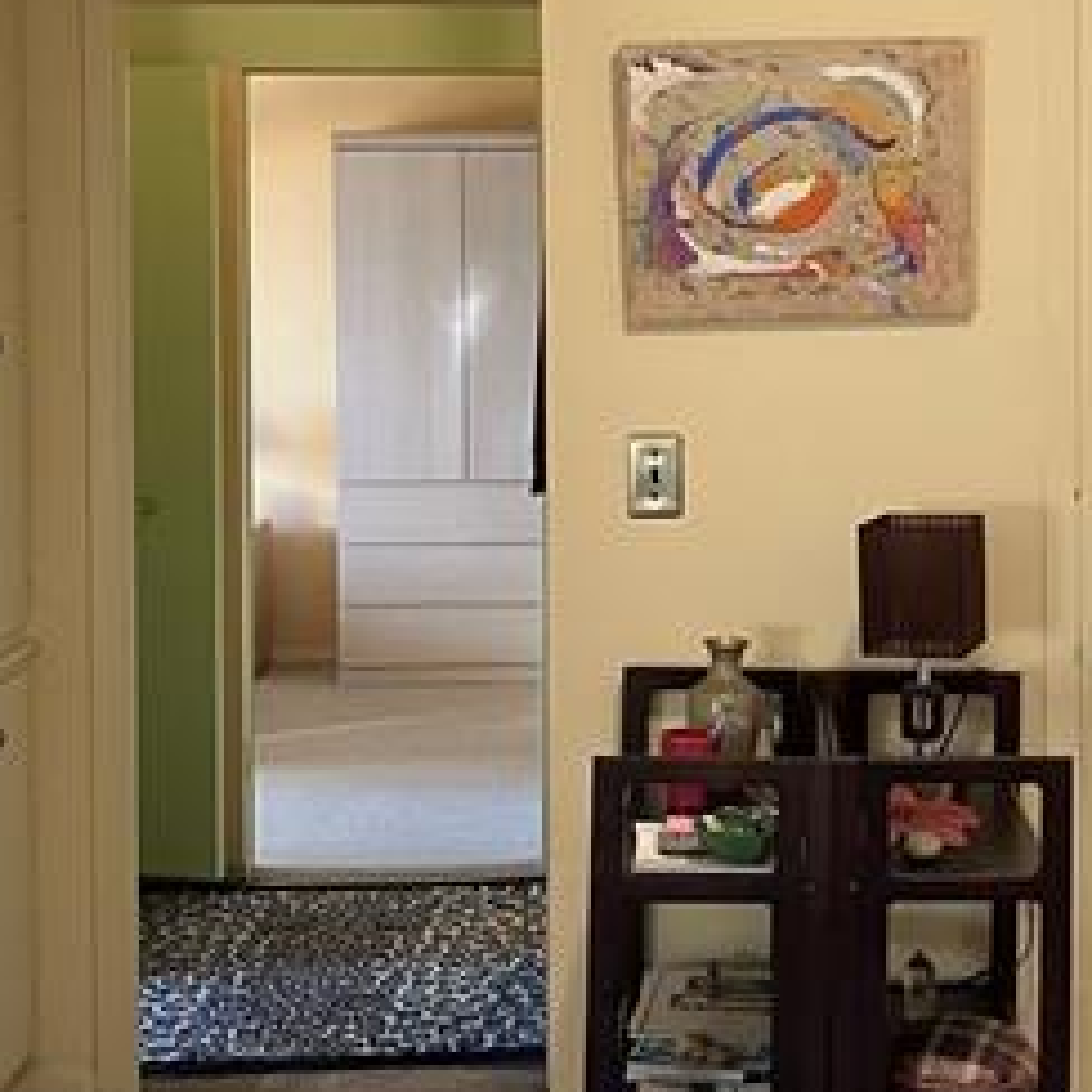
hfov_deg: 21.8
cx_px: 922
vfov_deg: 22.1
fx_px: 2784
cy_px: 336
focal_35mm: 78
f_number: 1.8
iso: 160
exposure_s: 1/60
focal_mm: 3.99
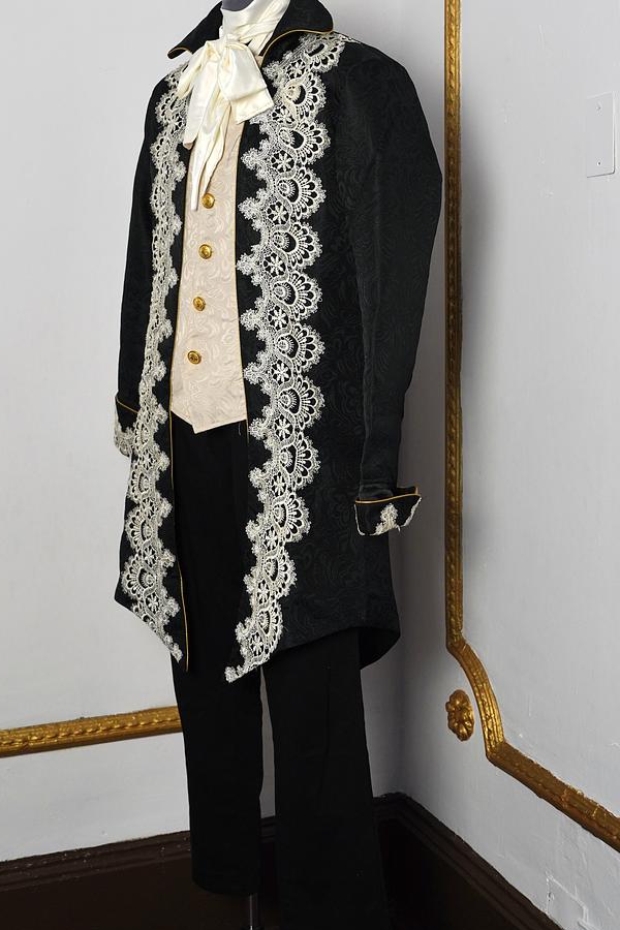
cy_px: 372
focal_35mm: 48
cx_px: 289
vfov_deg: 40.9
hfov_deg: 28.1
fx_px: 1240
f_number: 5
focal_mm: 36
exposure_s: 1/125
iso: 800
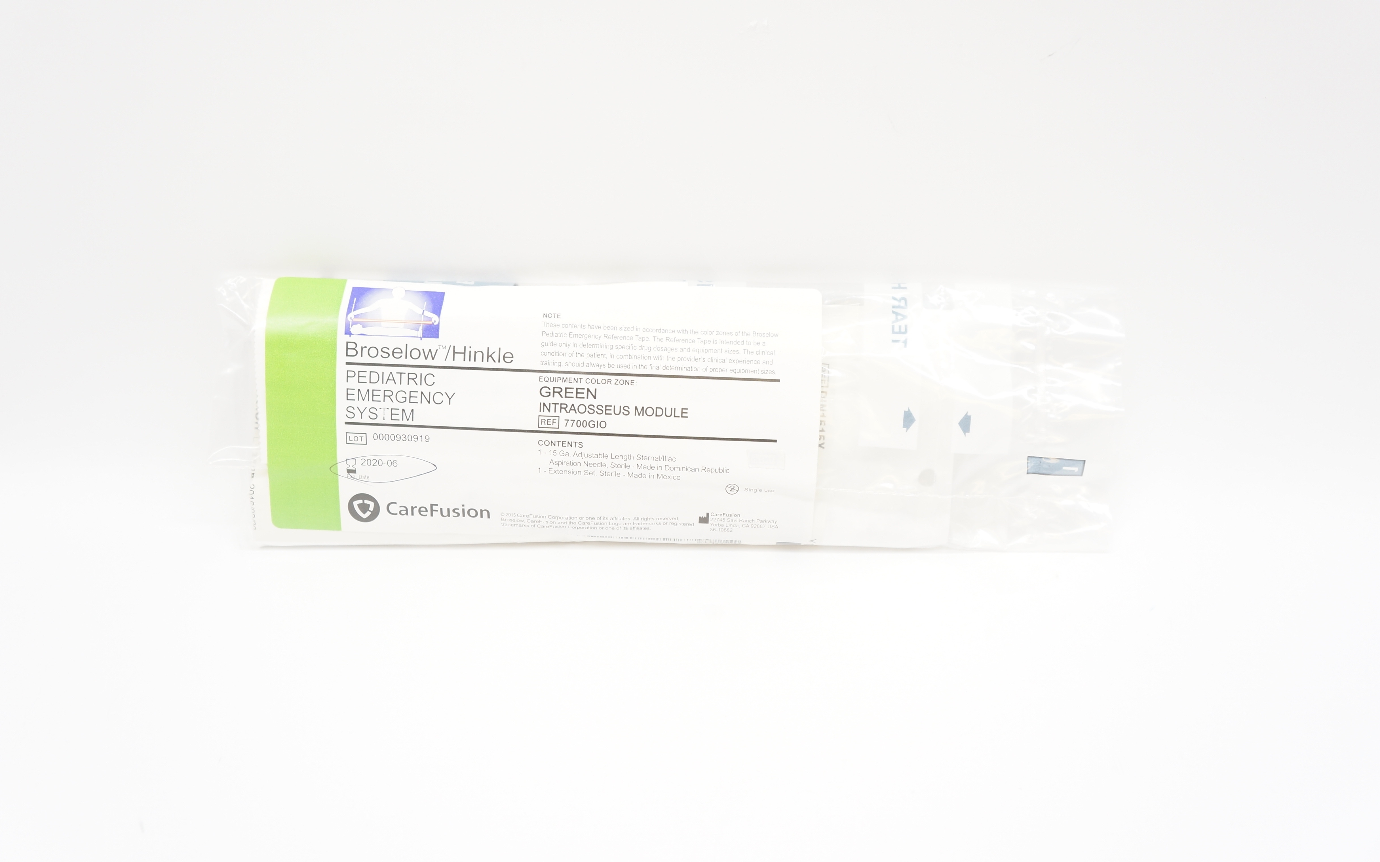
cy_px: 404
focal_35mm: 37
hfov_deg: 52.7
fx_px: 1392
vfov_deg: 34.4
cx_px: 687
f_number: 4.5
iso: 400
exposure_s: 1/60
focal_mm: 24
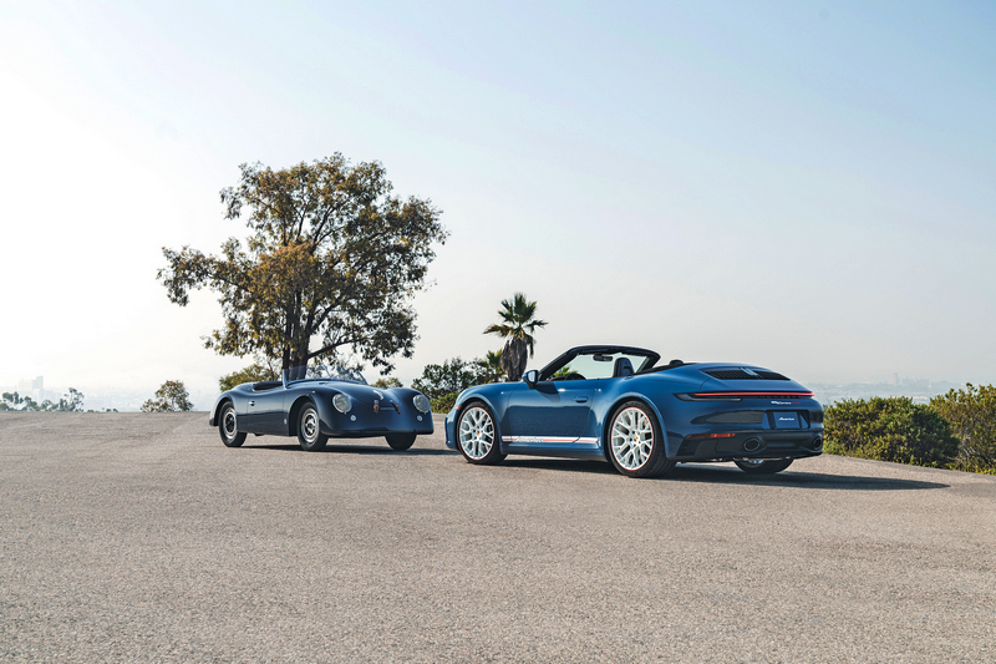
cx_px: 498
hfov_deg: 39.6
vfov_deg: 27.0
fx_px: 1383
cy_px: 332
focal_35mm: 50
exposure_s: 1/160
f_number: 8
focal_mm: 50
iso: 100
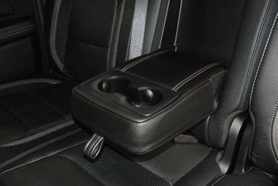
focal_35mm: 36
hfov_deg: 53.1
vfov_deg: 36.9
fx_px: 278
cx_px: 139
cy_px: 93
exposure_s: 1/50
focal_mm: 24
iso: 3200
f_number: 3.8
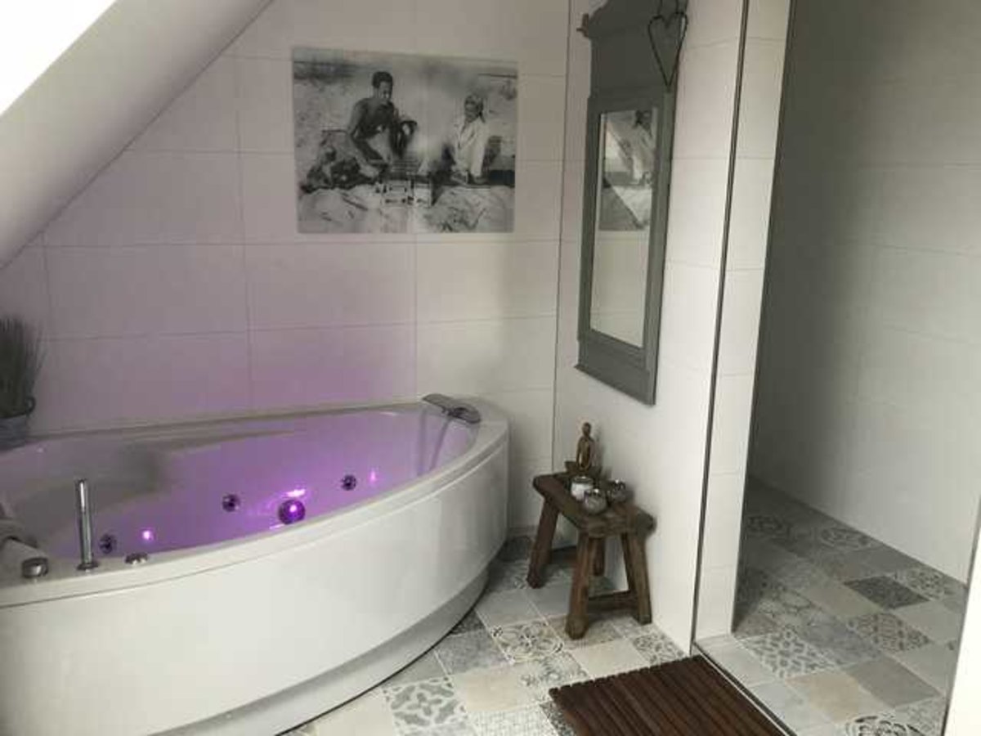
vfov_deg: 49.7
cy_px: 368
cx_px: 490
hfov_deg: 63.4
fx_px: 794
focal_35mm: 28
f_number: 1.8
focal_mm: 3.99
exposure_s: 1/33
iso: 32
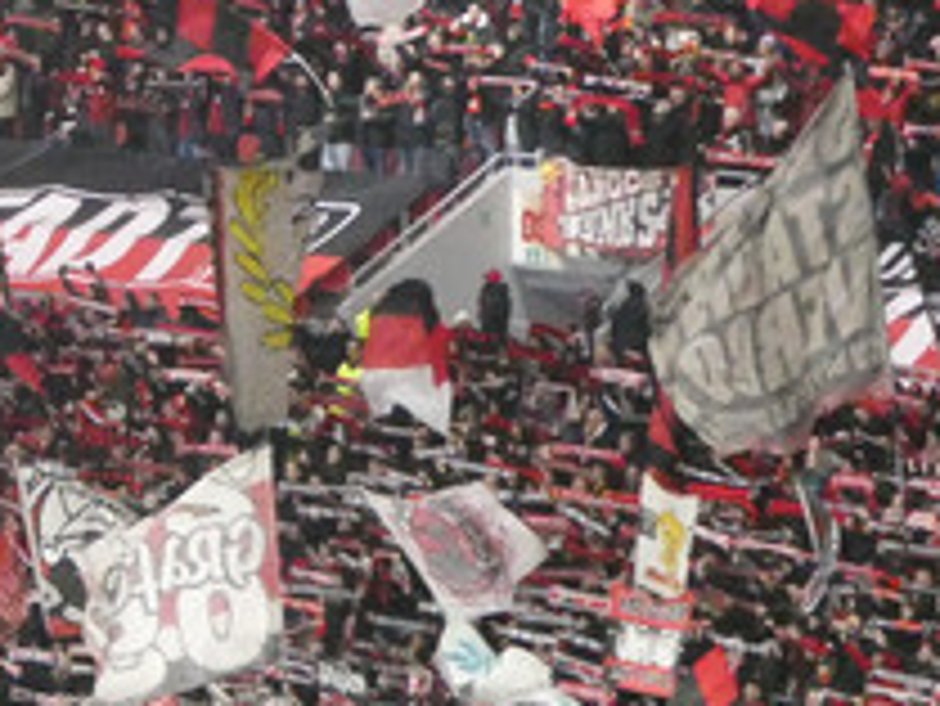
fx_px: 7472
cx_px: -171
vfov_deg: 5.4
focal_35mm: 275
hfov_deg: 7.1
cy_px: 256
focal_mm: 16.1
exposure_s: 1/125
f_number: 4.9
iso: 2000
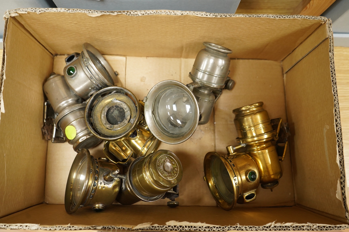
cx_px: 174
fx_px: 271
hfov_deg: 65.5
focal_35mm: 28
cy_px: 116
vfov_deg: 46.3
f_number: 5
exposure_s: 1/100
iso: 2500
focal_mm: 28
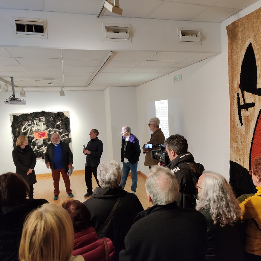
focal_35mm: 29
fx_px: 247
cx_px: 144
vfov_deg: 55.6
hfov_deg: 55.5
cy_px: 131
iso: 385
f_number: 1.69
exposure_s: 1/50
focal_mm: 6.72
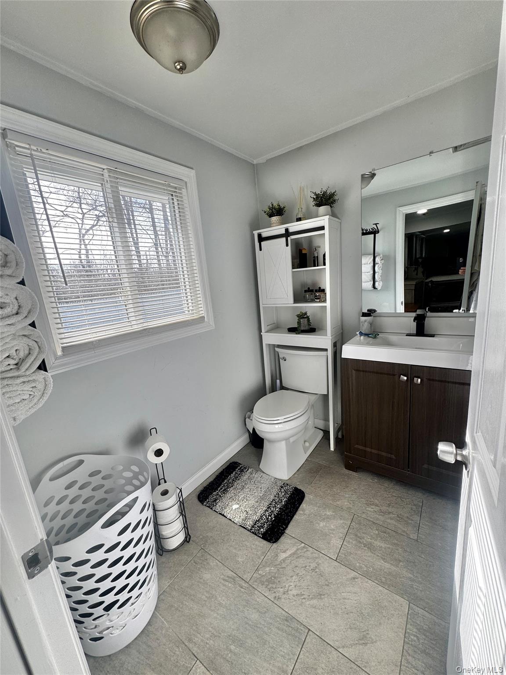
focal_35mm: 14
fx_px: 273
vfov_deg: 102.1
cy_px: 338
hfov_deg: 85.7
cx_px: 253
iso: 40
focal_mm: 2.22
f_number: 2.2
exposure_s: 1/123
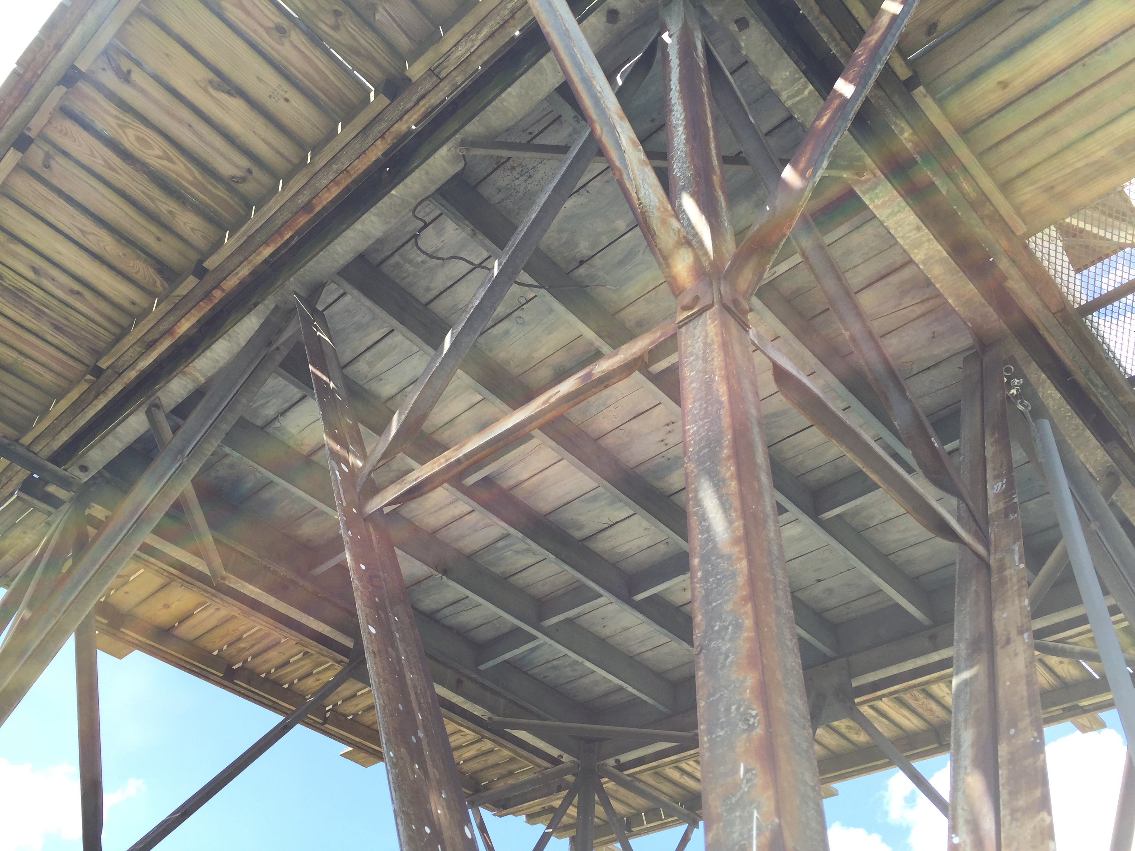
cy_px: 426
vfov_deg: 48.2
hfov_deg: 61.7
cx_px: 568
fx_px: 951
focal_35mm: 29
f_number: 2.2
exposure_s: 1/732
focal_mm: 4.15
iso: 32
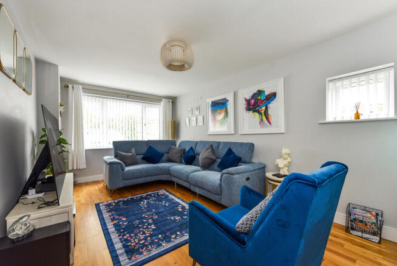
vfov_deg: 81.3
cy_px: 133
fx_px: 154
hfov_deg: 104.2
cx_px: 198
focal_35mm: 14
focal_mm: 14
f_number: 8
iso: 400
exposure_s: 1/40
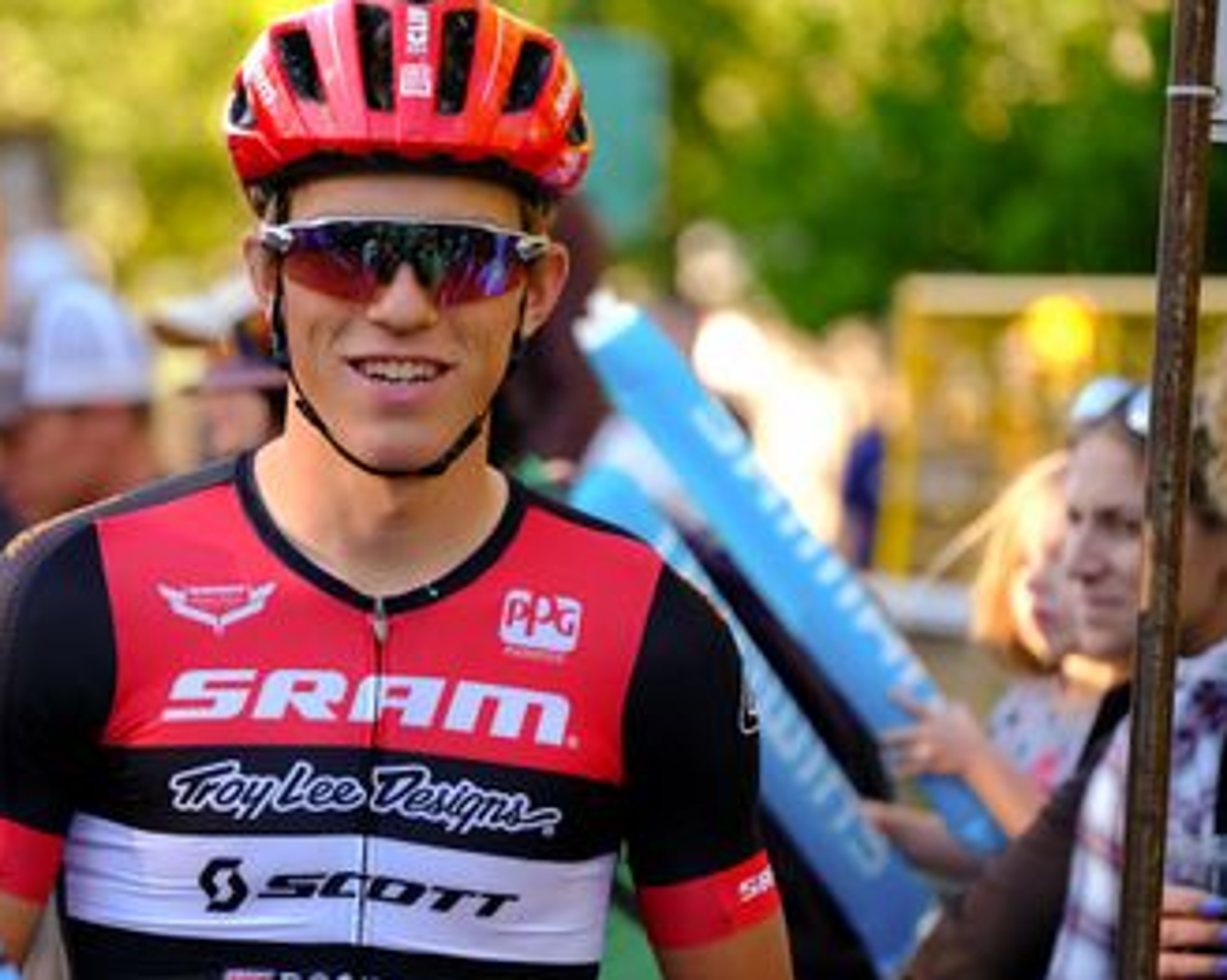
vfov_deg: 6.9
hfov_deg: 8.7
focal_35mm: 223
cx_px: 411
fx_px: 8093
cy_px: 559
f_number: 3.2
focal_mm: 115
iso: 2500
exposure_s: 1/1600
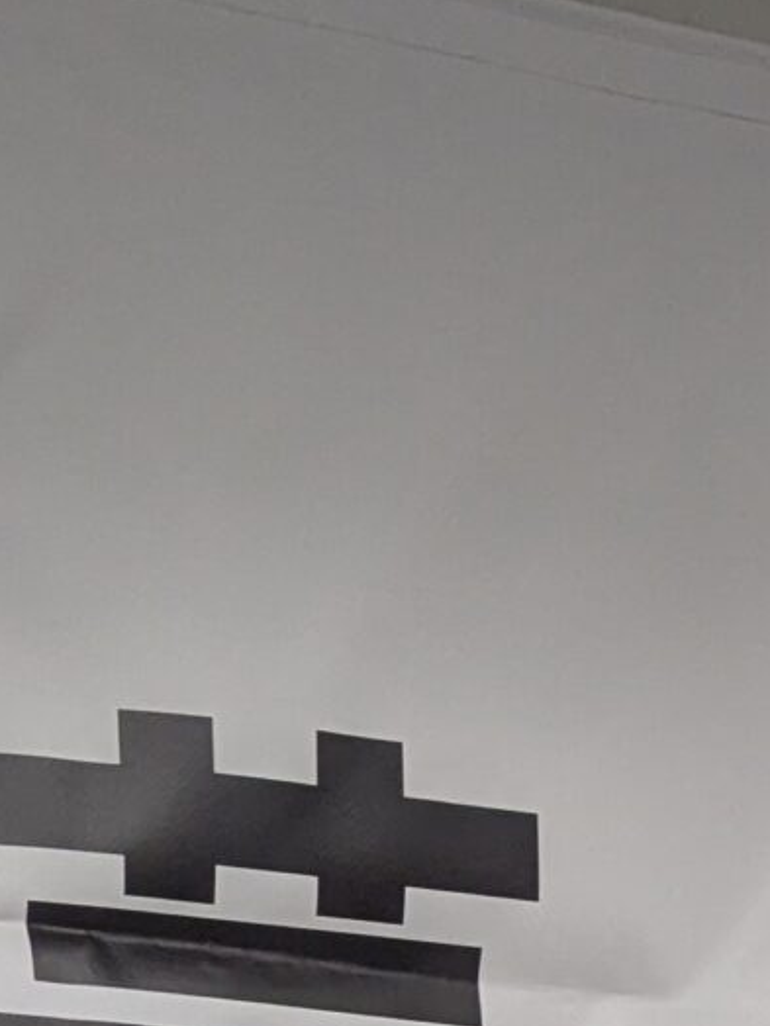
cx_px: 711
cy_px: 1995
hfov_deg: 11.2
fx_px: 3915
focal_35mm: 132
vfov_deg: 13.1
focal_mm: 4.38
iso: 281
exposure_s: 1/99.9
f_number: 1.73
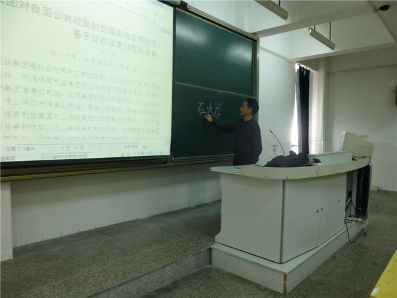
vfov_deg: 54.8
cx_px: 198
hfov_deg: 69.4
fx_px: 287
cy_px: 149
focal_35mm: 25
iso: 400
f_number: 3.1
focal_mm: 4.5
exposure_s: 1/40
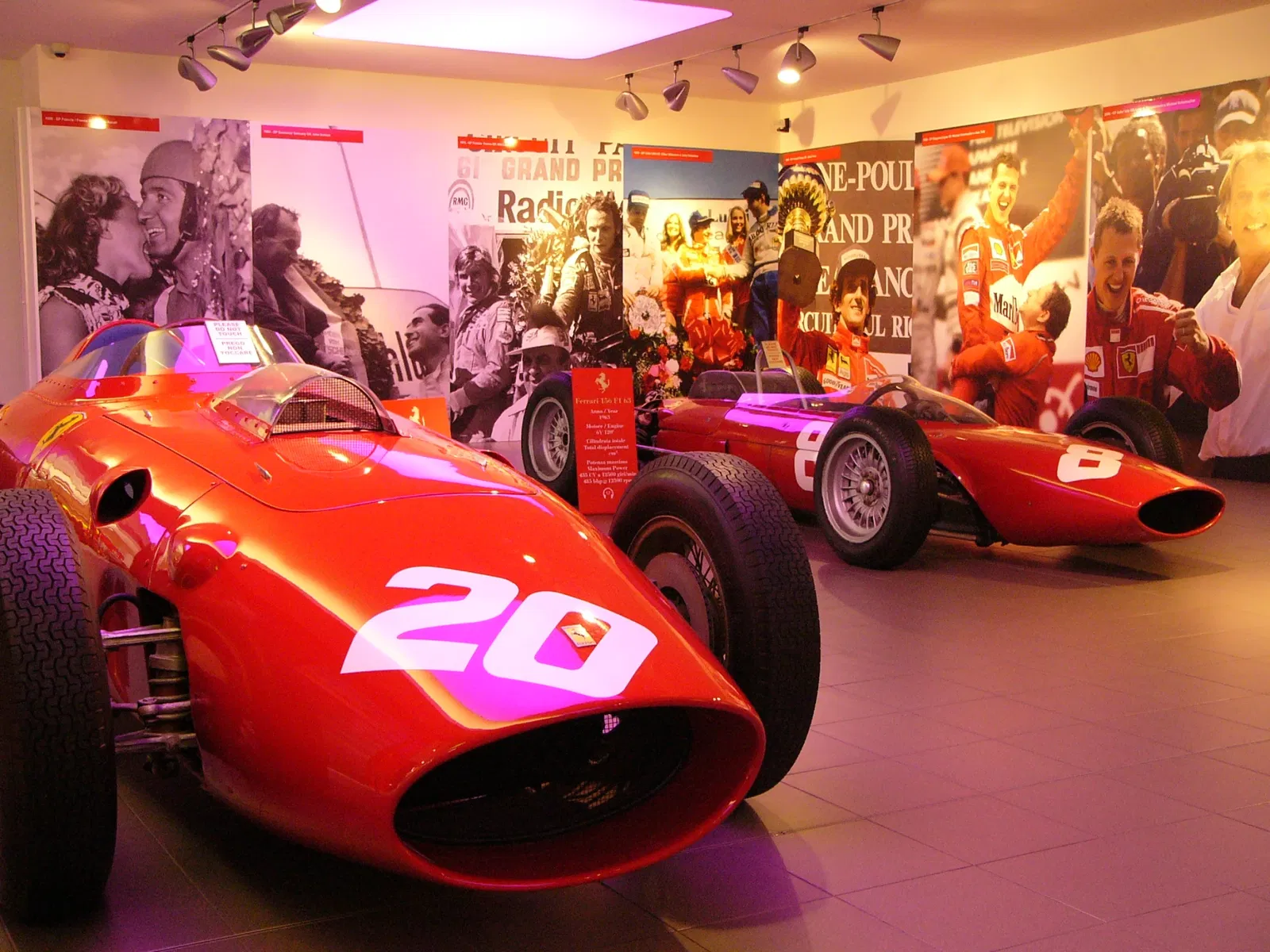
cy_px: 476
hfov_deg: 43.9
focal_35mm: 43
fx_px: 1578
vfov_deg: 33.6
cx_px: 635
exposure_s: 1/40
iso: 200
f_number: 2.8
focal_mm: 7.2
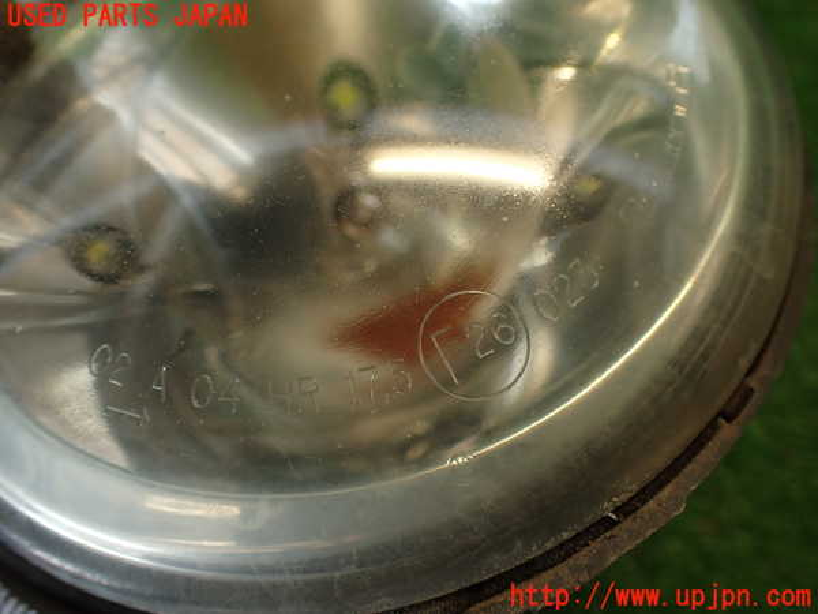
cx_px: 409
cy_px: 307
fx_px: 709
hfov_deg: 60.0
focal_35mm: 30
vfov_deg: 46.8
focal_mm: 5.4
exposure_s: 1/60
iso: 200
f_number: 2.3
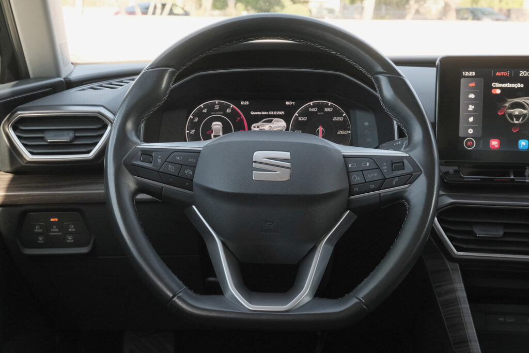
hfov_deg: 38.9
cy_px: 176
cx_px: 264
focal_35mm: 51
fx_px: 749
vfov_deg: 26.5
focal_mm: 34.3
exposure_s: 1/125
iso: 2000
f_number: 9
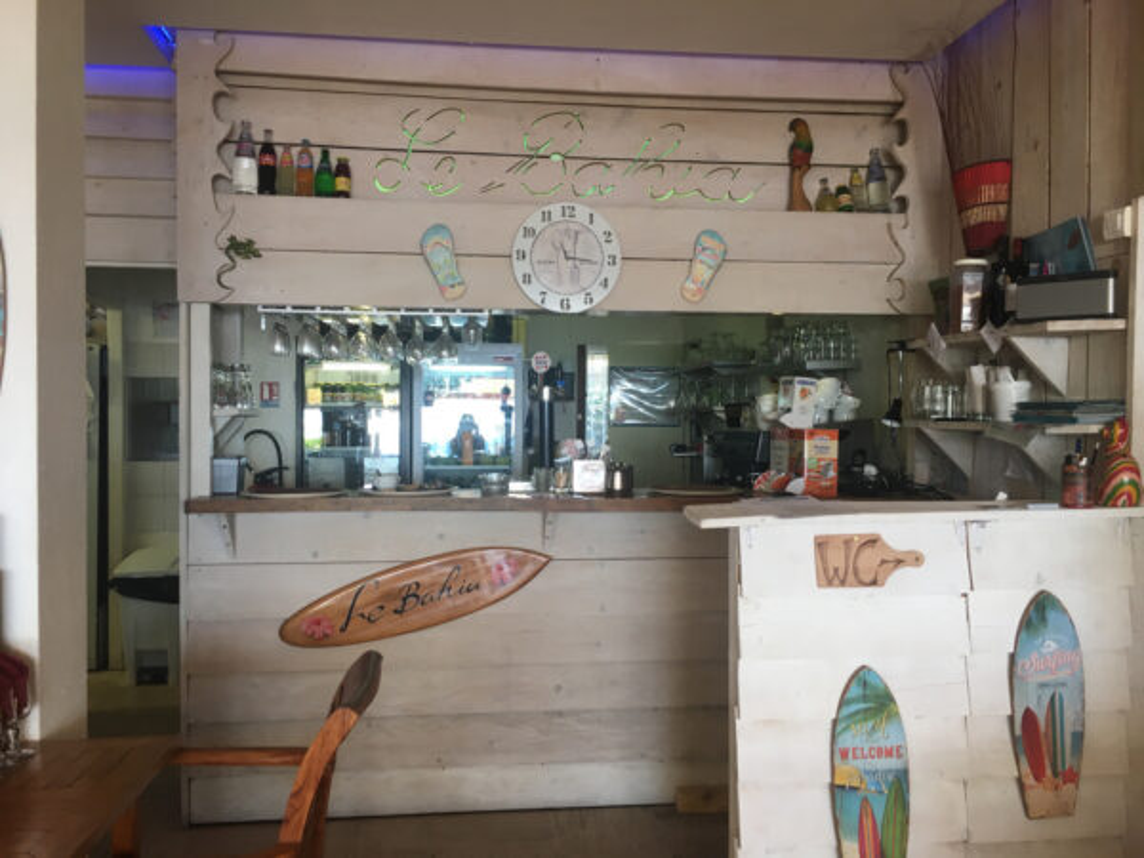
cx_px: 572
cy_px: 429
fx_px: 958
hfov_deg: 61.7
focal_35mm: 29
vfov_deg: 48.2
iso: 25
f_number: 2.2
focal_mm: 4.15
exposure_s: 1/33
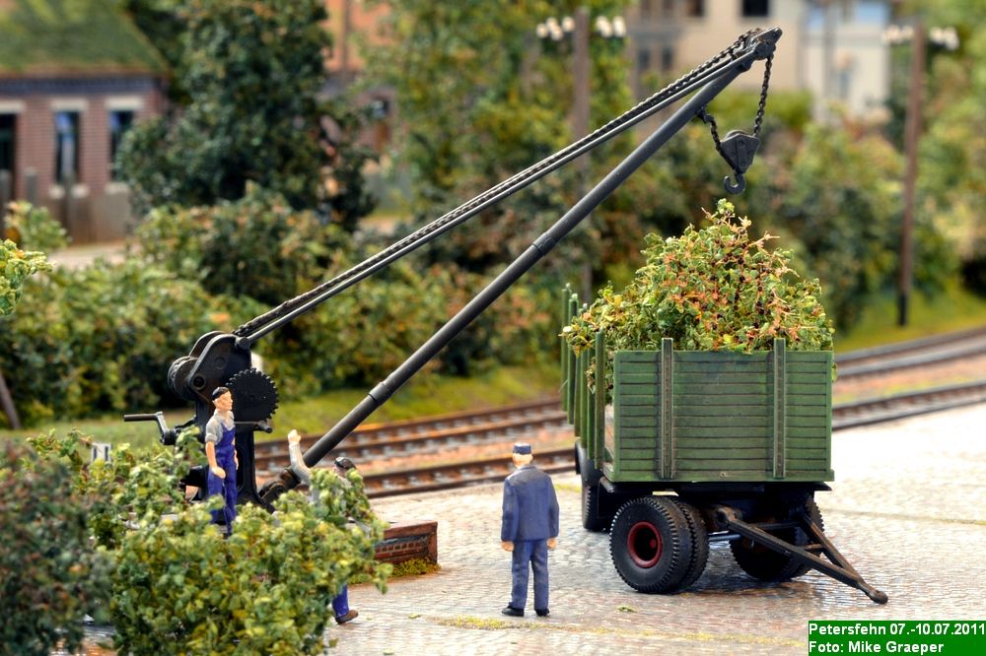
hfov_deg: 13.0
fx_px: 4312
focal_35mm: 158
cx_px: 493
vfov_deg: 8.7
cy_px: 328
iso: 100
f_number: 32
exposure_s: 30
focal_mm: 105
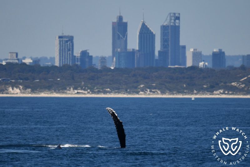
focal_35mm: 600
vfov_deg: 2.3
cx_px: 125
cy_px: 84
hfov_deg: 3.4
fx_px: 4166
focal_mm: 600
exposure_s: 1/5000
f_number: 6.3
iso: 500
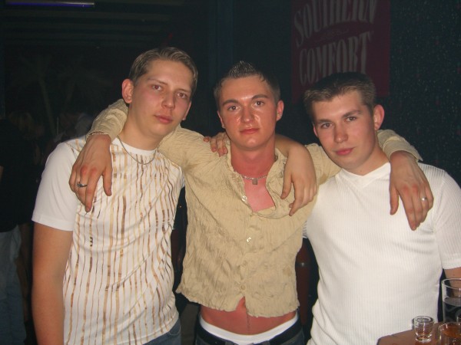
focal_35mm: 38
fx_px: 506
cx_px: 230
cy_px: 172
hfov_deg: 49.0
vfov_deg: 37.7
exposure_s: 1/60
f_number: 2.8
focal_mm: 7.9
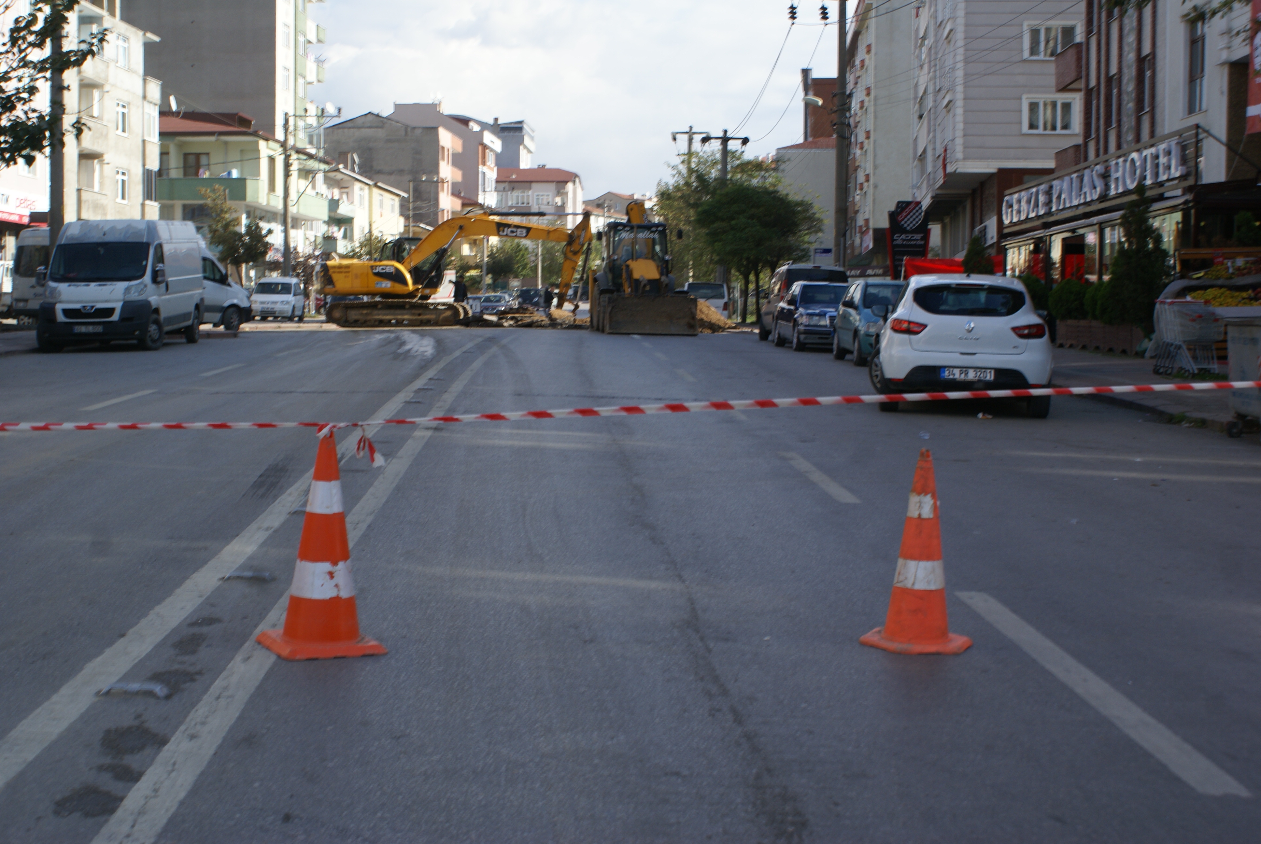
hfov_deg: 43.6
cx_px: 630
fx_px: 1578
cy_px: 422
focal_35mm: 45
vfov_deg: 29.9
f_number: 9
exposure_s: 1/200
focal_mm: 30
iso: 100
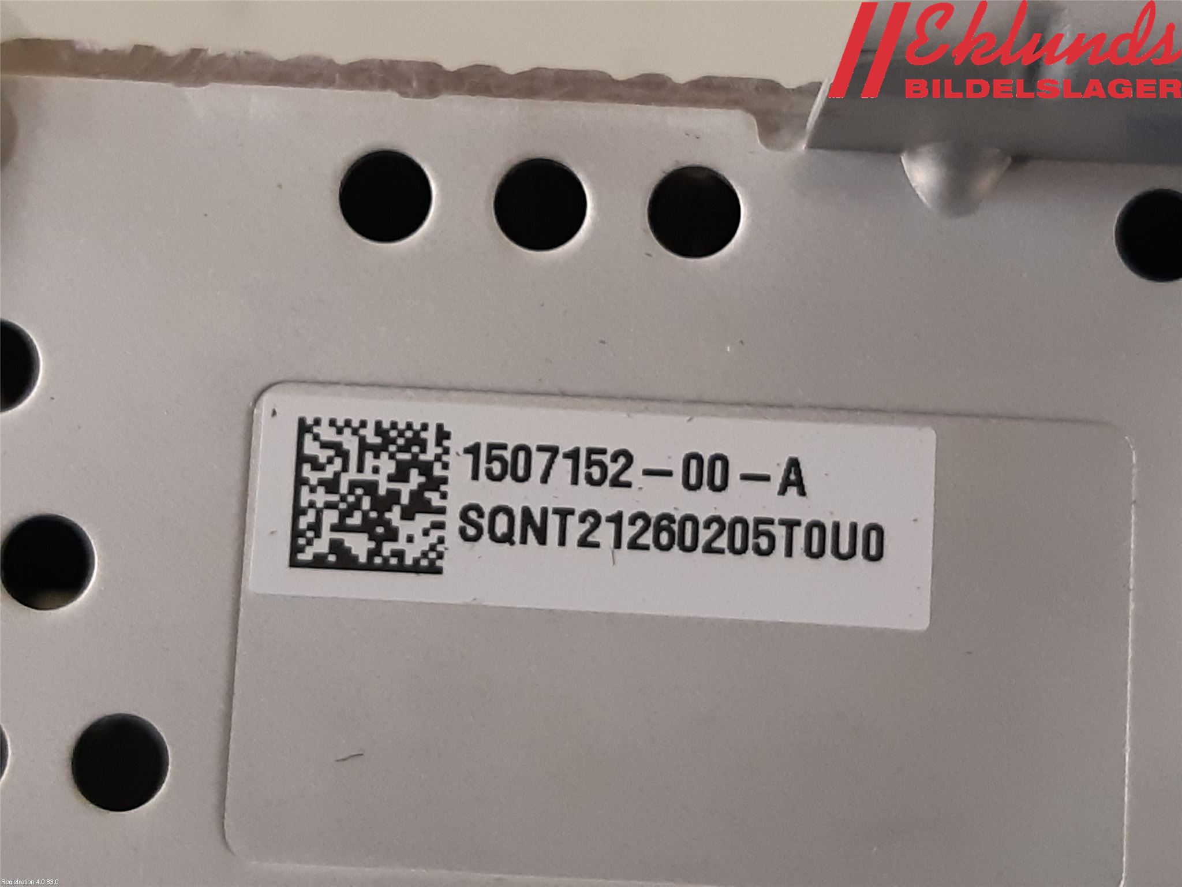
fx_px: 888
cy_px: 444
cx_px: 591
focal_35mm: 26
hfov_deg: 67.3
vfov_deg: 53.1
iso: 200
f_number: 1.7
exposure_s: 1/50
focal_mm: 3.93
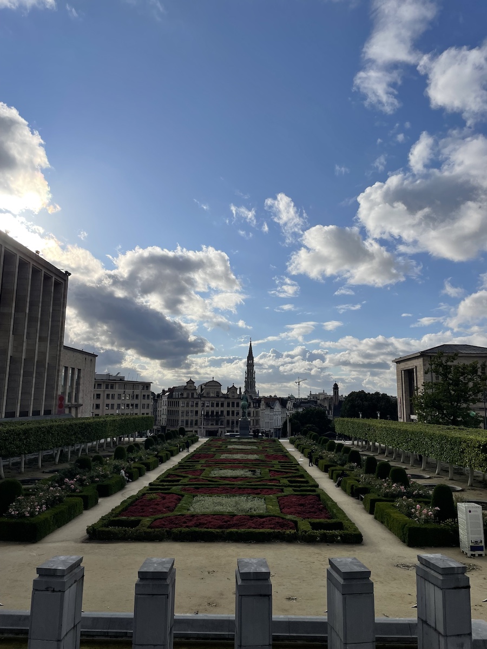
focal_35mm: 26
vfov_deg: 67.3
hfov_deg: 53.1
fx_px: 488
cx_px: 244
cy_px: 324
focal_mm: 4.2
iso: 32
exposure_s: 1/8403
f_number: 1.6
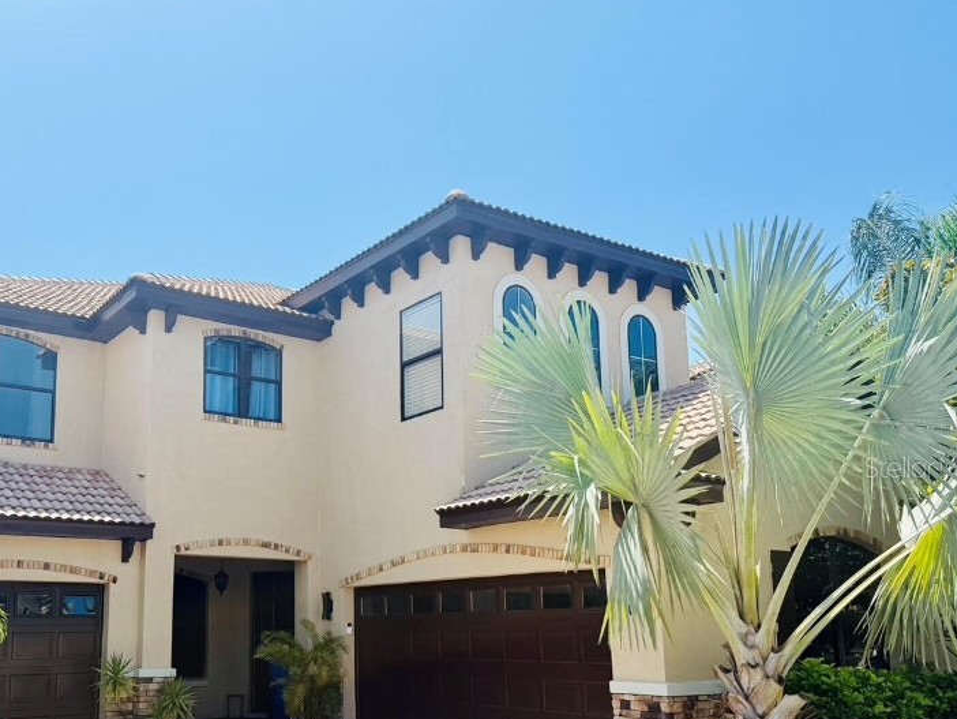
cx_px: 294
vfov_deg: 40.3
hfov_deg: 51.3
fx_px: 968
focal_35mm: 35
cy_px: 467
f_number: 1.78
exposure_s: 1/2801
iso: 100
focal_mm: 6.76
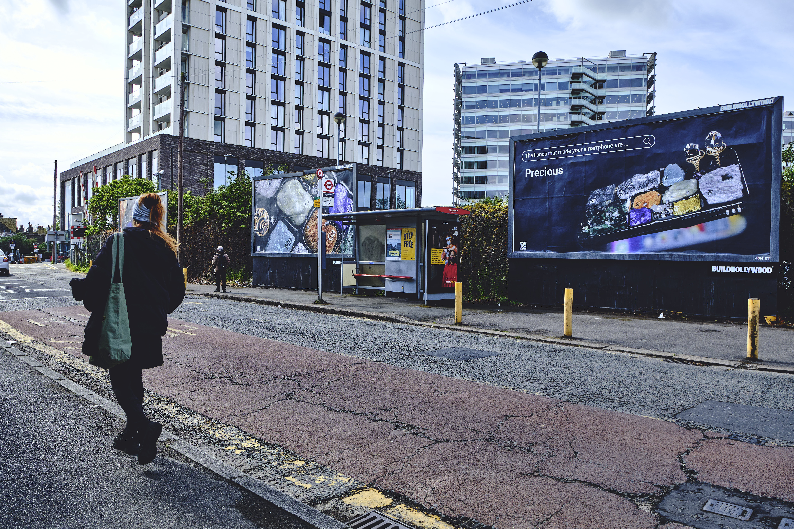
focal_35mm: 26
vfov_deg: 49.6
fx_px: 573
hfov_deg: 69.4
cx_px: 397
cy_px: 264
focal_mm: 17
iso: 200
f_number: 3.6
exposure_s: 1/800
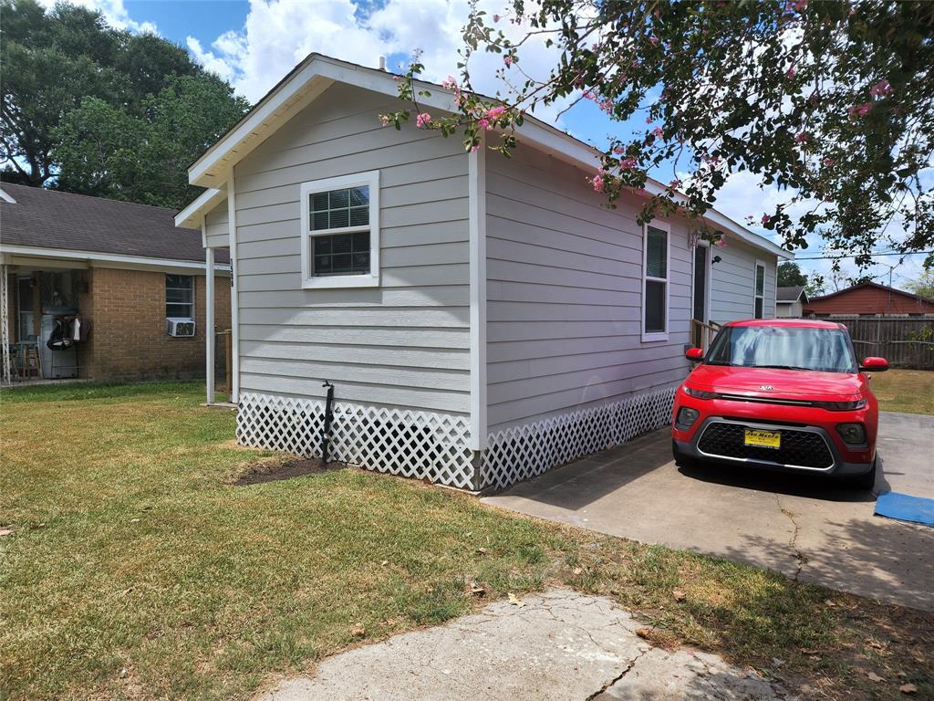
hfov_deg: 73.9
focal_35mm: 23
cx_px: 467
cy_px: 350
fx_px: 621
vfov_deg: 58.9
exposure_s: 1/598
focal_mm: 6.4
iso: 12
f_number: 1.8
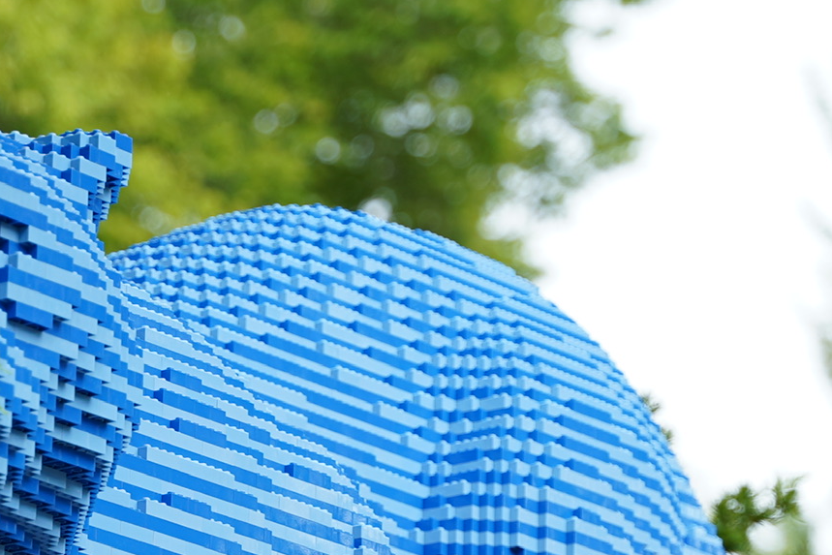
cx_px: 51
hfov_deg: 9.0
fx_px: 5270
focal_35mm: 228
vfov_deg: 6.0
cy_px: 533
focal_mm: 57.1
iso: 125
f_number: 2.8
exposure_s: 1/160
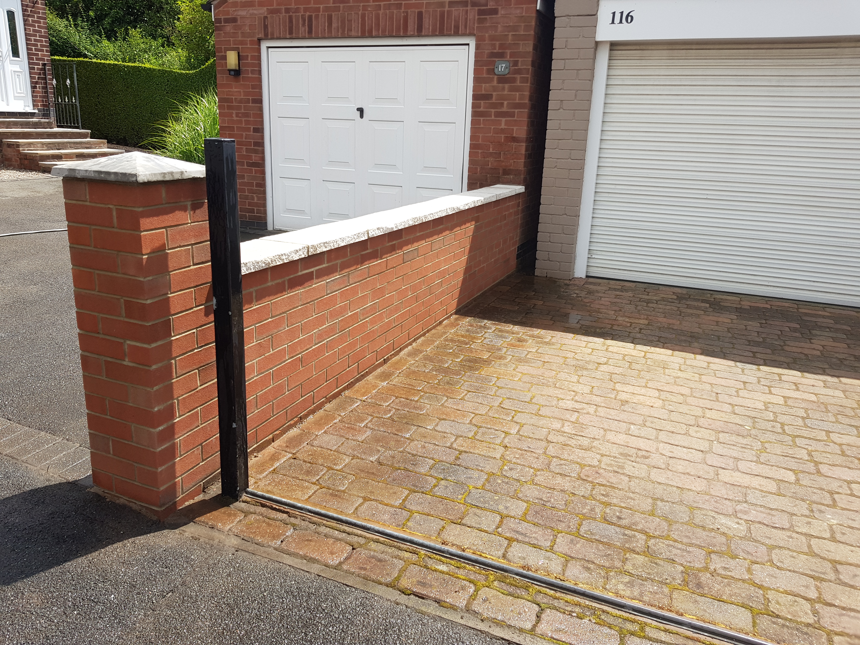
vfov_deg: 53.1
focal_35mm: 26
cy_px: 322
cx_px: 430
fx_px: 646
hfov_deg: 67.3
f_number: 1.7
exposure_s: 1/1224
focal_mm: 4.2
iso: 40
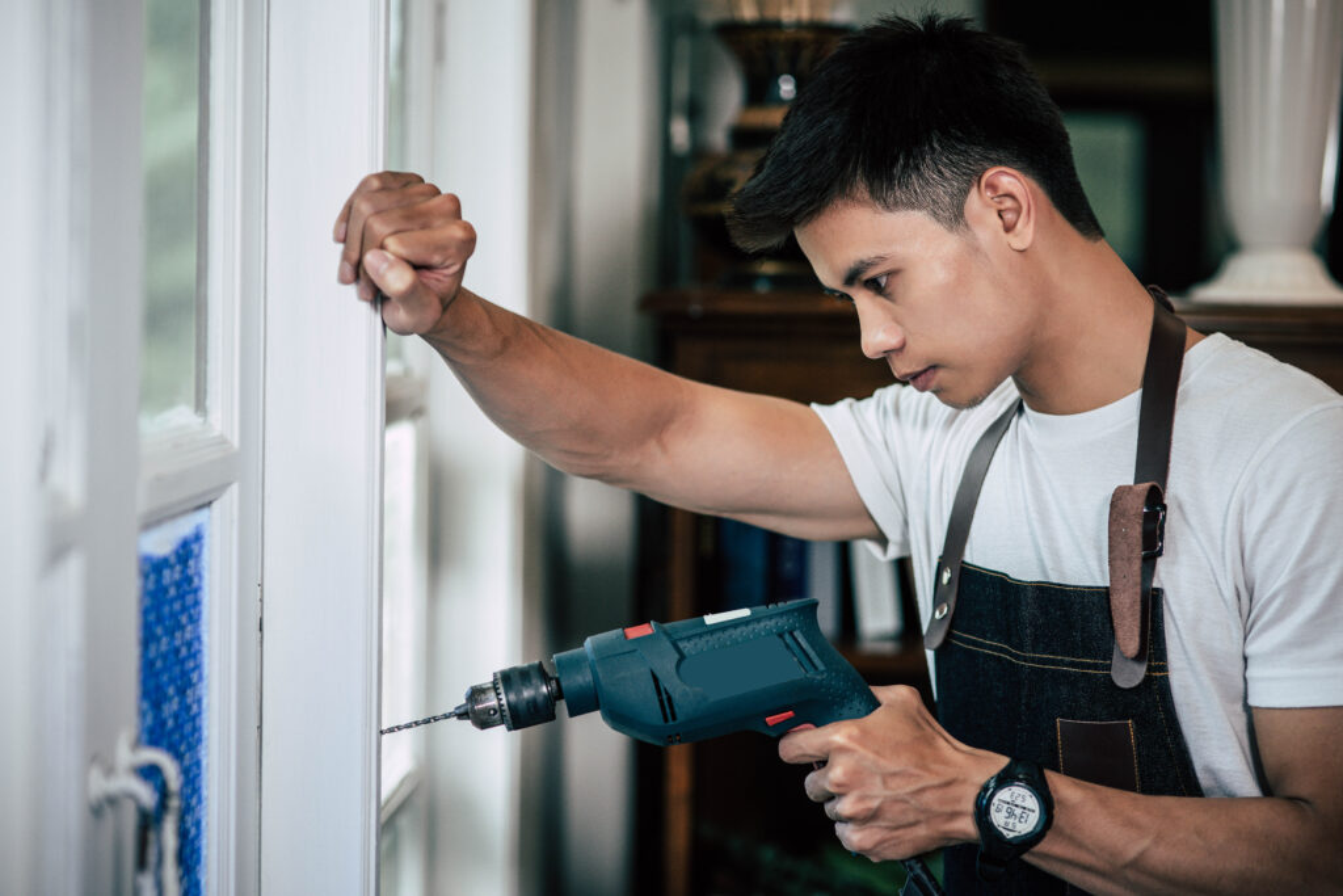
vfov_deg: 16.1
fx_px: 3171
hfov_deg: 23.9
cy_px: 448
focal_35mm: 85
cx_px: 672
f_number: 2
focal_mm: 85
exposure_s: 1/200
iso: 400
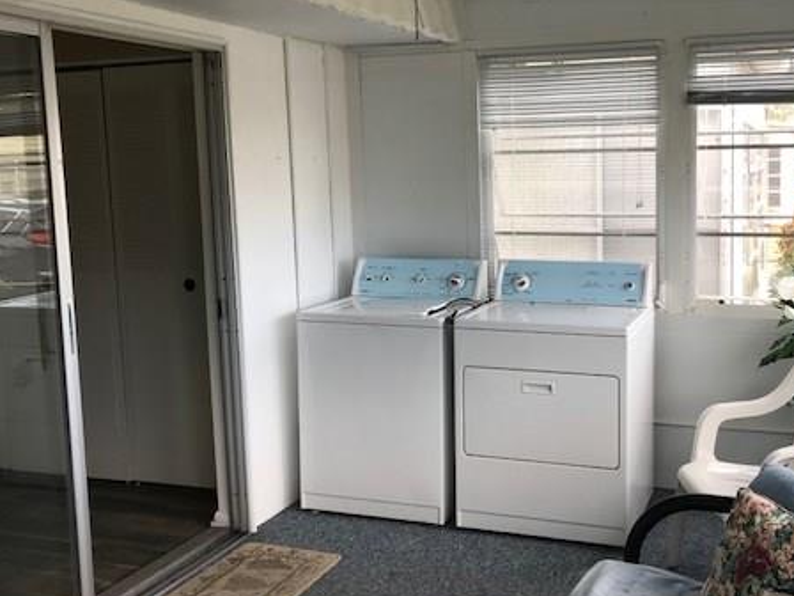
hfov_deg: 46.3
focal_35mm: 40
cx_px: 509
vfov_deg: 35.9
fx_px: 917
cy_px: 280
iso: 20
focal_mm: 3.99
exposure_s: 1/60
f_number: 1.8
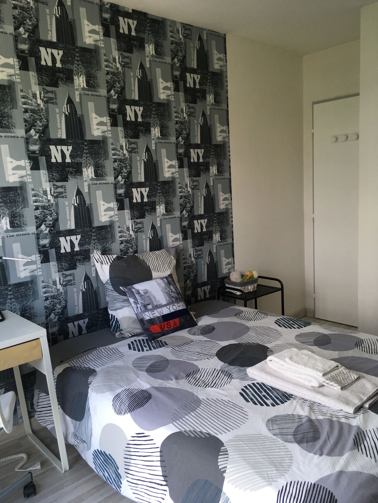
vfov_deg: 61.7
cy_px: 252
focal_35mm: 29
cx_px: 189
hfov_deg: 48.2
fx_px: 422
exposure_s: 1/50
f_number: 2.2
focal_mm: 4.15
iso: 25
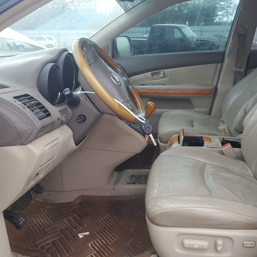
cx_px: 164
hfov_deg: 51.9
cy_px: 129
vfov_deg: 52.5
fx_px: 260
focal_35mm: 31
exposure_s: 1/60.2
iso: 76
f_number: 1.5
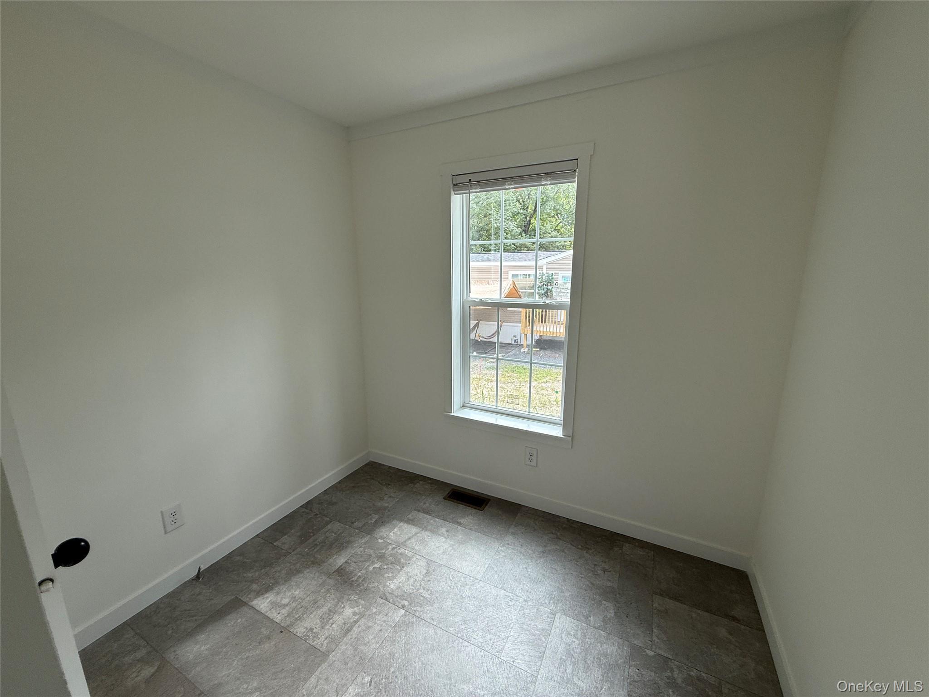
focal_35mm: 14
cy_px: 348
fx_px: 376
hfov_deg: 102.1
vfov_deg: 85.7
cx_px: 464
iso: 64
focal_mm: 2.22
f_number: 2.2
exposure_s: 1/116
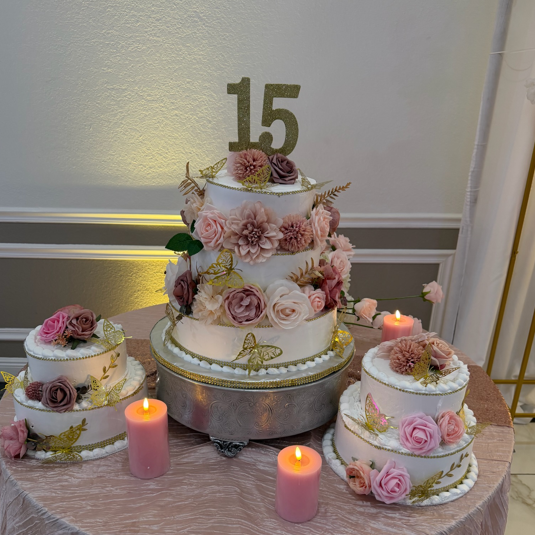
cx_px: 268
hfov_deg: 55.6
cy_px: 332
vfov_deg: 55.0
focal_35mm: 29
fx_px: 507
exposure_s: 1/120
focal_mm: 6.76
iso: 160
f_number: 1.78
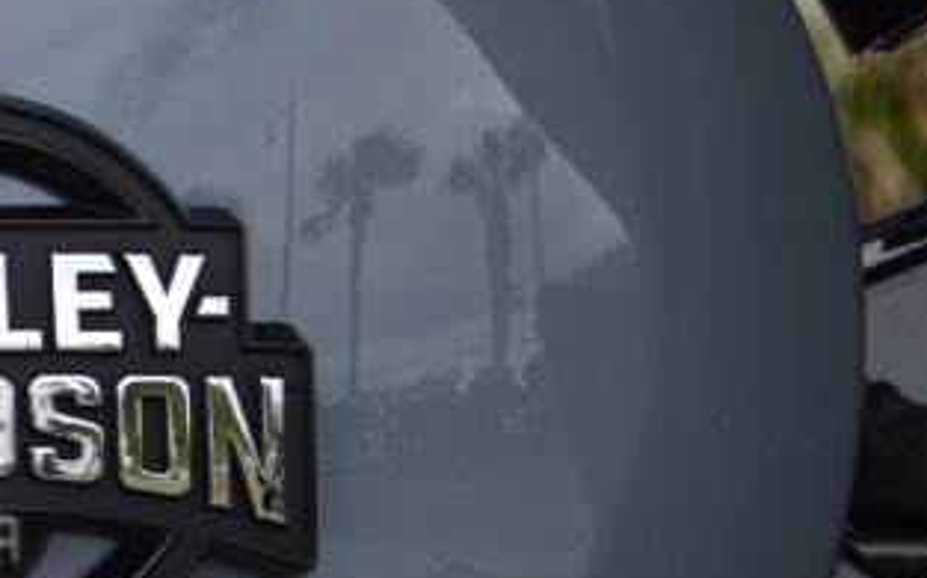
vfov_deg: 4.9
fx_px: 6815
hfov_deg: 7.6
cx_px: -663
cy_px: 338
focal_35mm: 270
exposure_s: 1/200
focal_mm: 46
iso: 100
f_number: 7.1
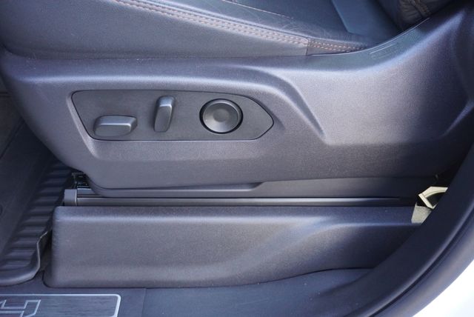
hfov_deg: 53.1
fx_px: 474
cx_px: 237
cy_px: 158
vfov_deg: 36.9
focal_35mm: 36
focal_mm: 24
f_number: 4.5
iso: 2000
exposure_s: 1/160
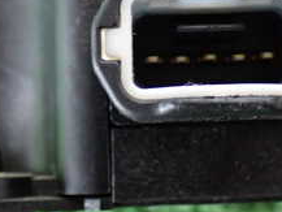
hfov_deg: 15.1
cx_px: 185
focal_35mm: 130
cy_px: 38
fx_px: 1060
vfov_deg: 11.4
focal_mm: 8.4
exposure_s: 1/13
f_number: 3.1
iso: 800
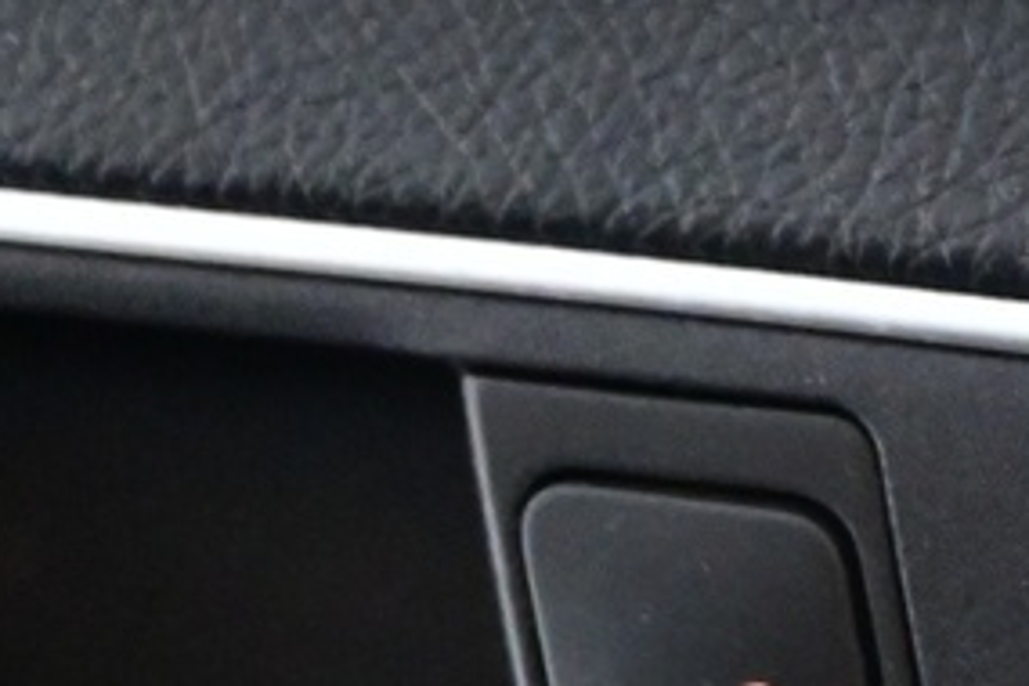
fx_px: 6467
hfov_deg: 8.6
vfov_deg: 6.0
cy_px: 903
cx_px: 2094
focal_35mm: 226
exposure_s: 1/40
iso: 4000
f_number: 4.5
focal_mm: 26.5
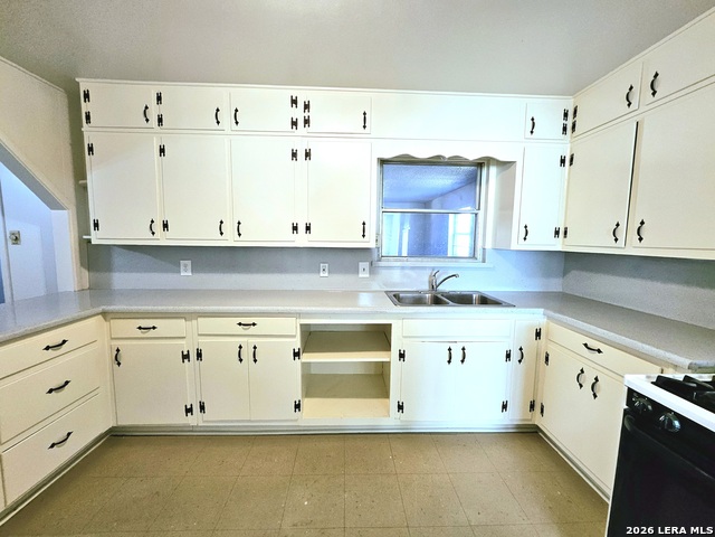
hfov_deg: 106.2
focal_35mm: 13
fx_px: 269
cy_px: 268
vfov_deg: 89.9
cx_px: 358
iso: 200
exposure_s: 1/60.2
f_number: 2.2
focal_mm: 1.7
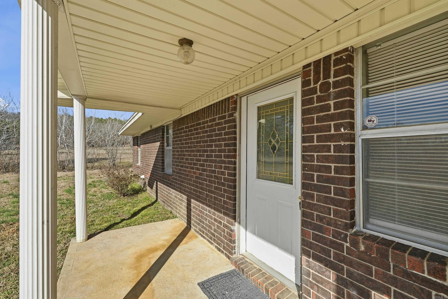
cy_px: 150
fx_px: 187
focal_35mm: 15
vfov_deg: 77.3
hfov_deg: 100.4
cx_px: 224
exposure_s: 1/1600
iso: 250
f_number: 9
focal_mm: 10
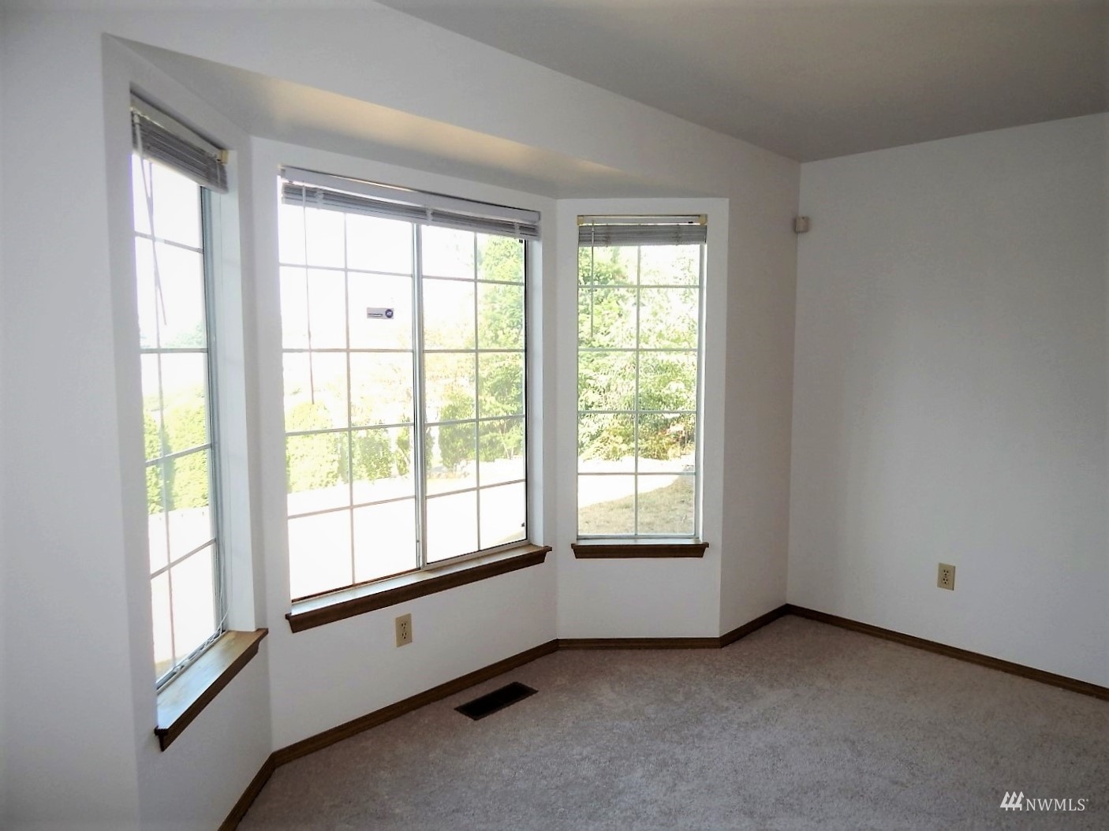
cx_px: 554
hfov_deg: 73.9
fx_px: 737
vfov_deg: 58.9
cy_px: 416
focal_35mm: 23
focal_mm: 4
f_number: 3
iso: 125
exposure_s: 1/125
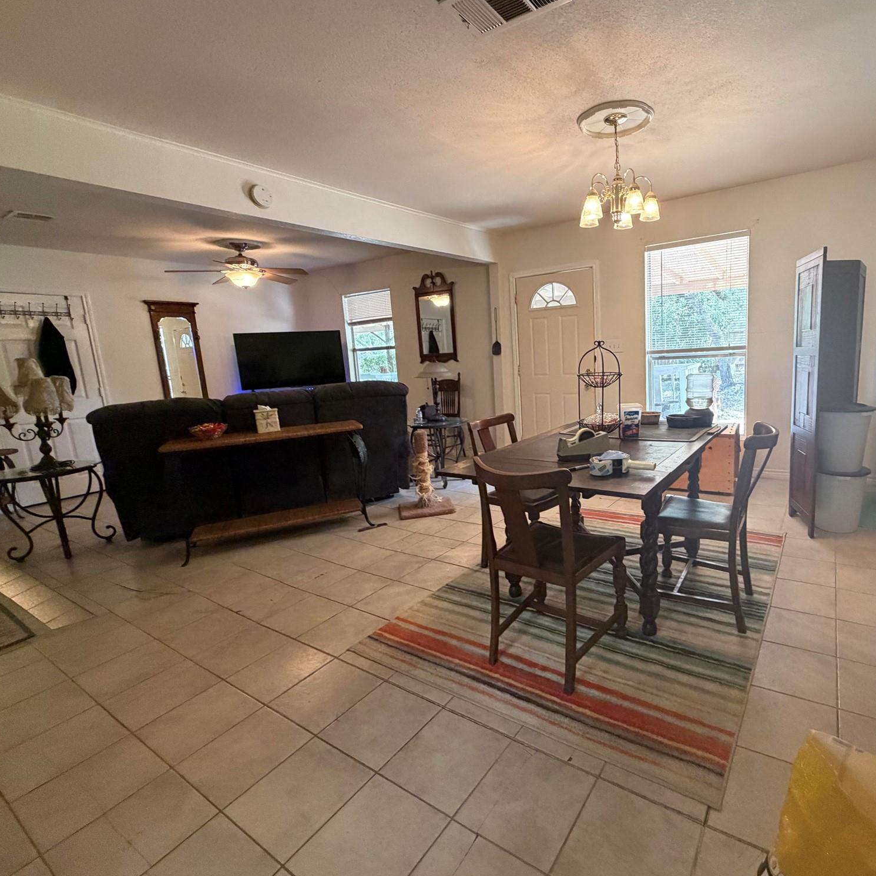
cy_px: 436
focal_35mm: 17
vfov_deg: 84.0
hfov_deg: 82.6
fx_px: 487
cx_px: 541
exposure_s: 1/60
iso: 400
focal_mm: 2.22
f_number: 2.2
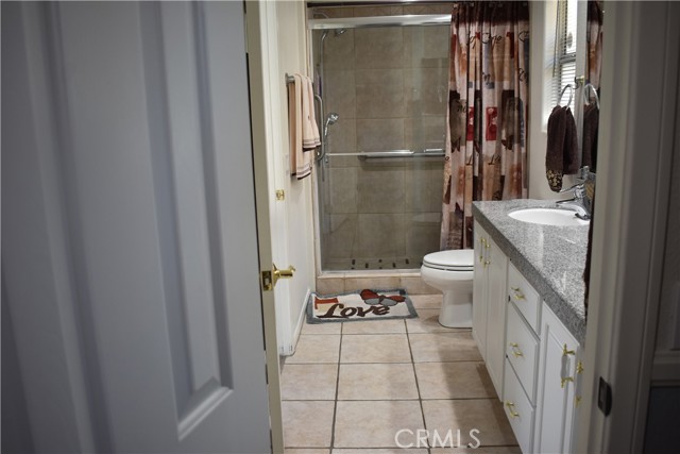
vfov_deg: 43.6
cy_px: 227
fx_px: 567
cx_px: 340
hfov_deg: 61.9
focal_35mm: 30
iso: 450
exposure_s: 1/60
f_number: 4
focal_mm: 20
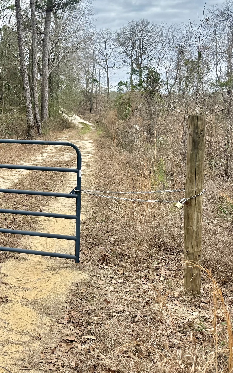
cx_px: -37
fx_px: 457
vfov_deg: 43.9
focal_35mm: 45
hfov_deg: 25.9
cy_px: 132
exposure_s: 1/1522
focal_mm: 6.76
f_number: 1.78
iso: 100
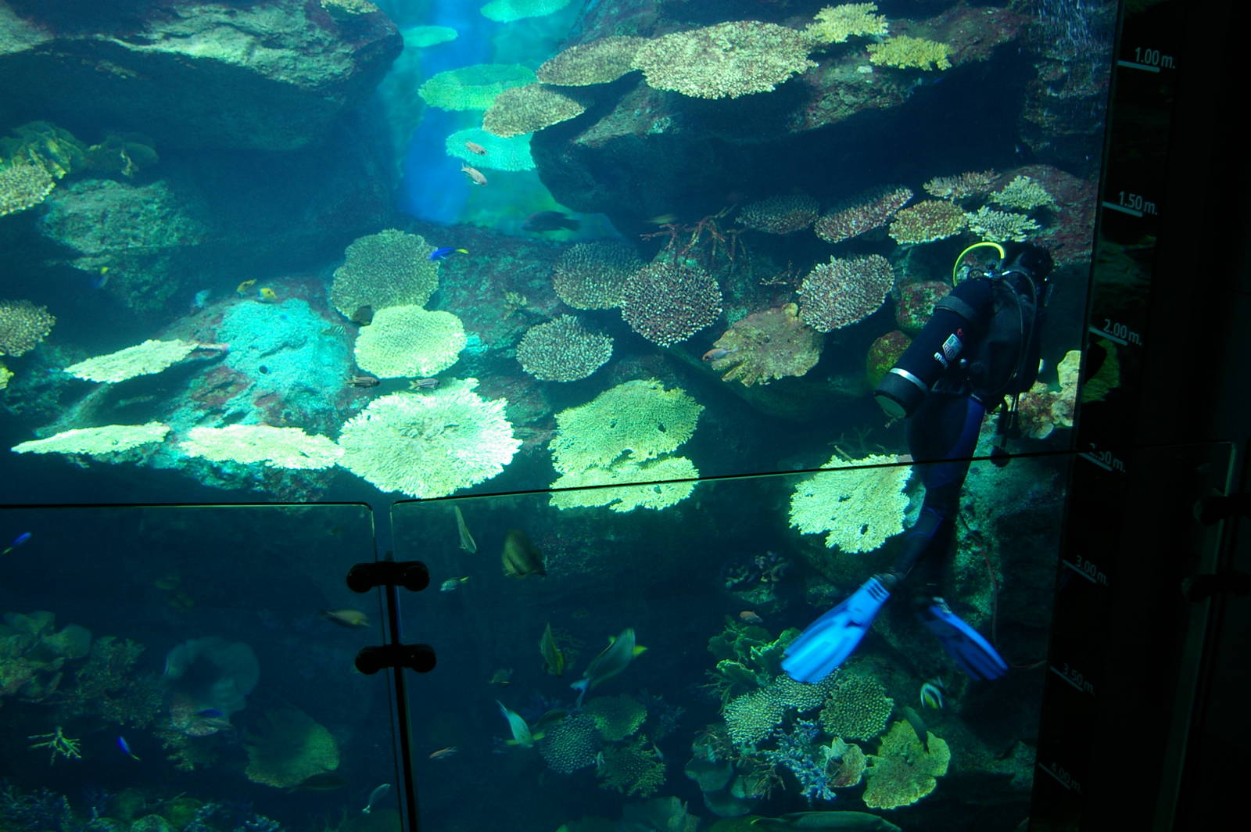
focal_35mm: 39
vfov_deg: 34.2
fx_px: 1354
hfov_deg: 49.6
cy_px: 416
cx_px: 626
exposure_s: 1/10
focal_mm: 26
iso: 400
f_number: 4
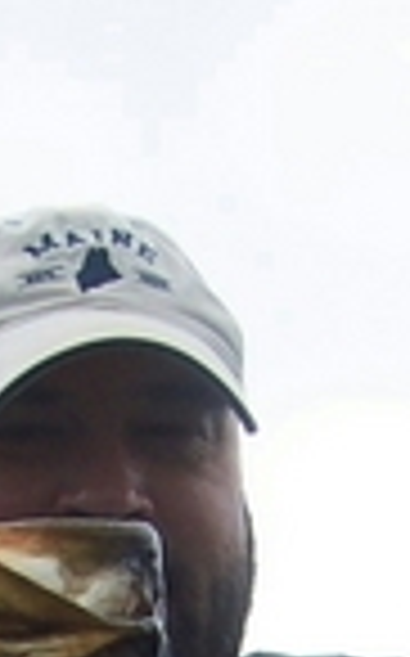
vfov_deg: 13.2
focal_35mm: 143
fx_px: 2562
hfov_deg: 9.1
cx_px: -41
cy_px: 1186
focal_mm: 5.6
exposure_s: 1/180
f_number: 5.6
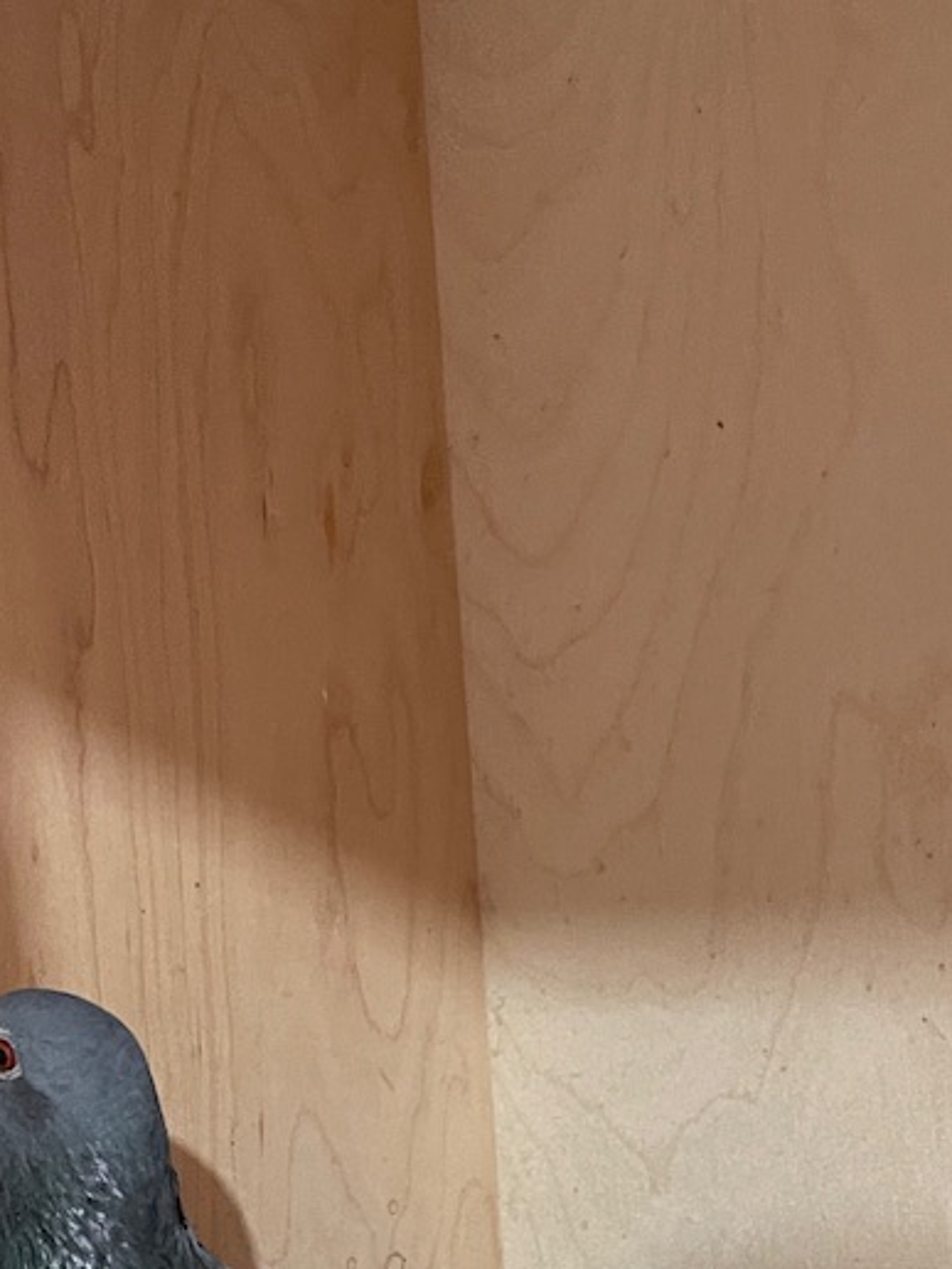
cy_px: 1471
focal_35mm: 62
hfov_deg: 23.4
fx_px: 2273
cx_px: 229
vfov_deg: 27.8
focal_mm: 5.1
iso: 320
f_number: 1.6
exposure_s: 1/60
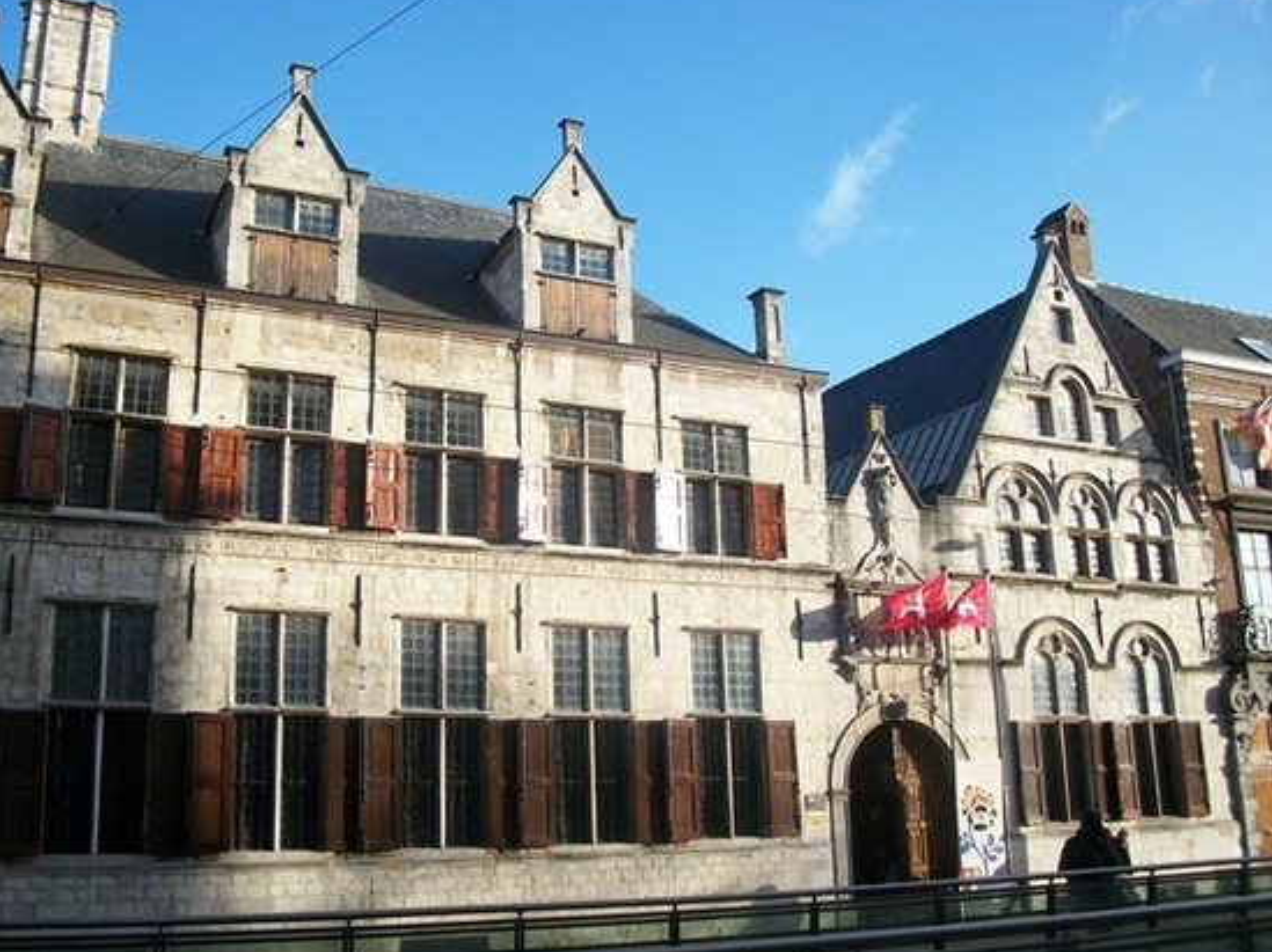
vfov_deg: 40.6
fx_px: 1285
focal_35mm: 35
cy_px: 507
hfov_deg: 52.6
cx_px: 579
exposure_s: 1/60
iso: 80
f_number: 8.8
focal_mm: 5.7
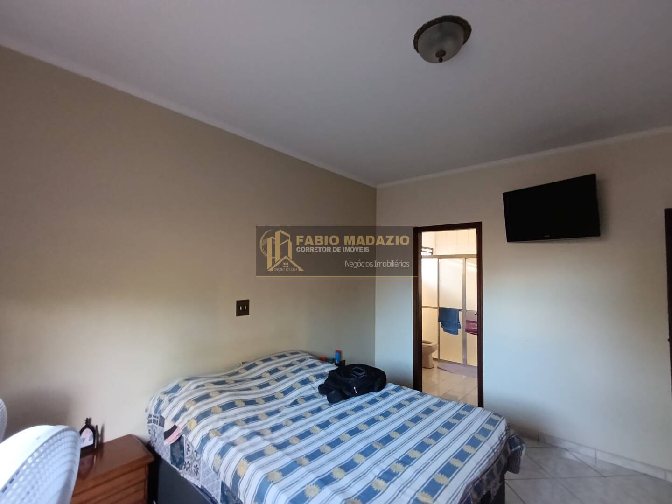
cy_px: 252
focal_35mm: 16
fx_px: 311
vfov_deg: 78.1
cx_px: 336
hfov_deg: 94.5
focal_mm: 1.65
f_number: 2.2
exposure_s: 1/30
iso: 800
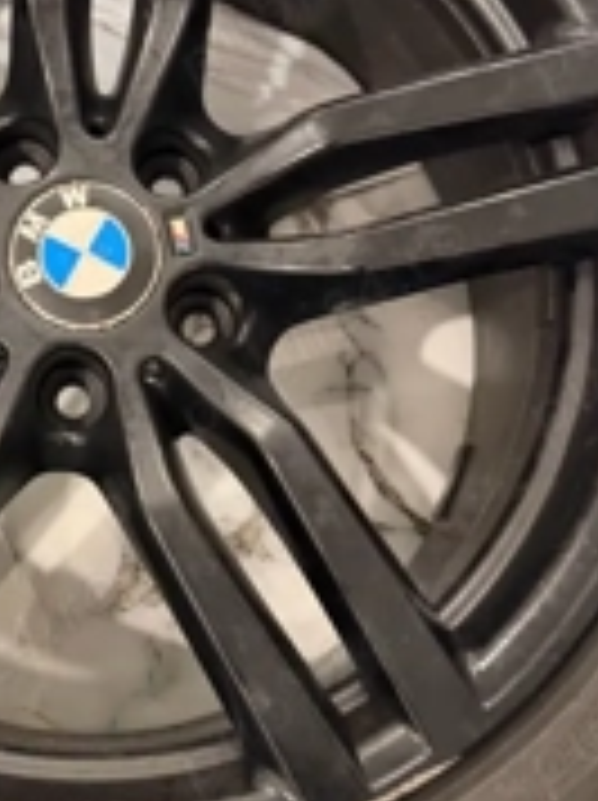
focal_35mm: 54
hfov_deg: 26.1
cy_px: 382
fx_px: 1247
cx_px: 63
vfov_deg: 35.6
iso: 800
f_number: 1.78
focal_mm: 6.76
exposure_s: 1/33
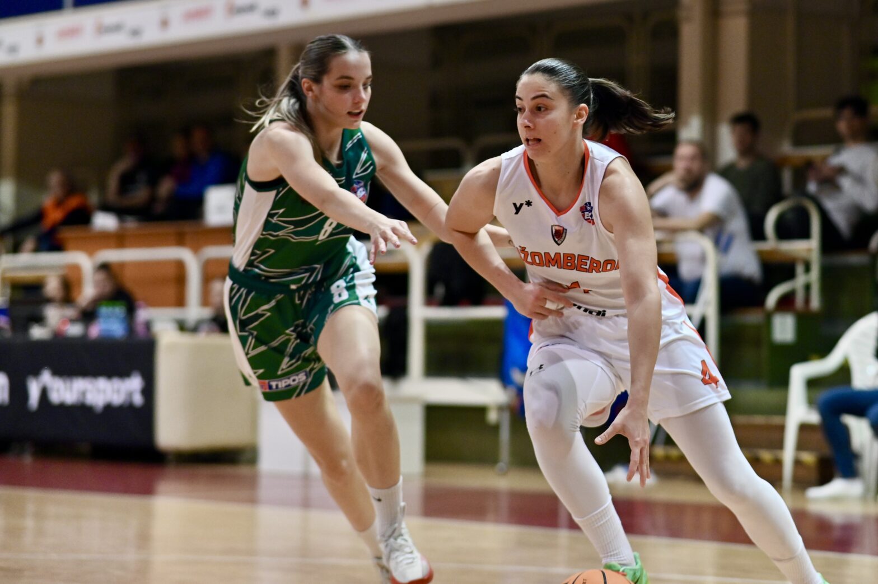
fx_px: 2071
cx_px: 439
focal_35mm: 85
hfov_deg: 23.9
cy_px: 292
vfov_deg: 16.0
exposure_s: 1/1250
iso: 1600
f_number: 2
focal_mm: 85
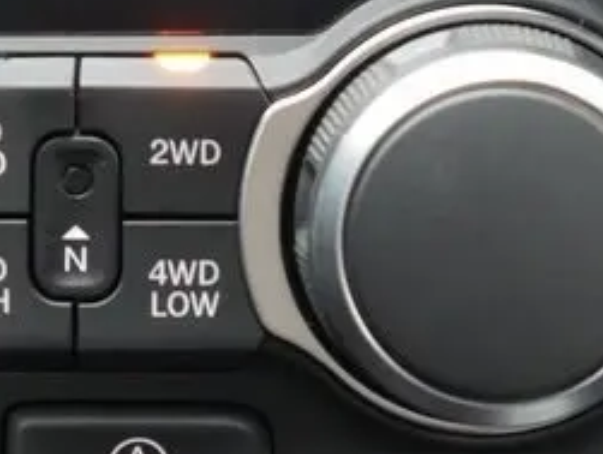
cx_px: 353
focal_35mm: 214
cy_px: 174
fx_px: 3733
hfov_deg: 9.2
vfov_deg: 7.0
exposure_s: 1/15
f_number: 5.6
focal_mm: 42
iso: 3200
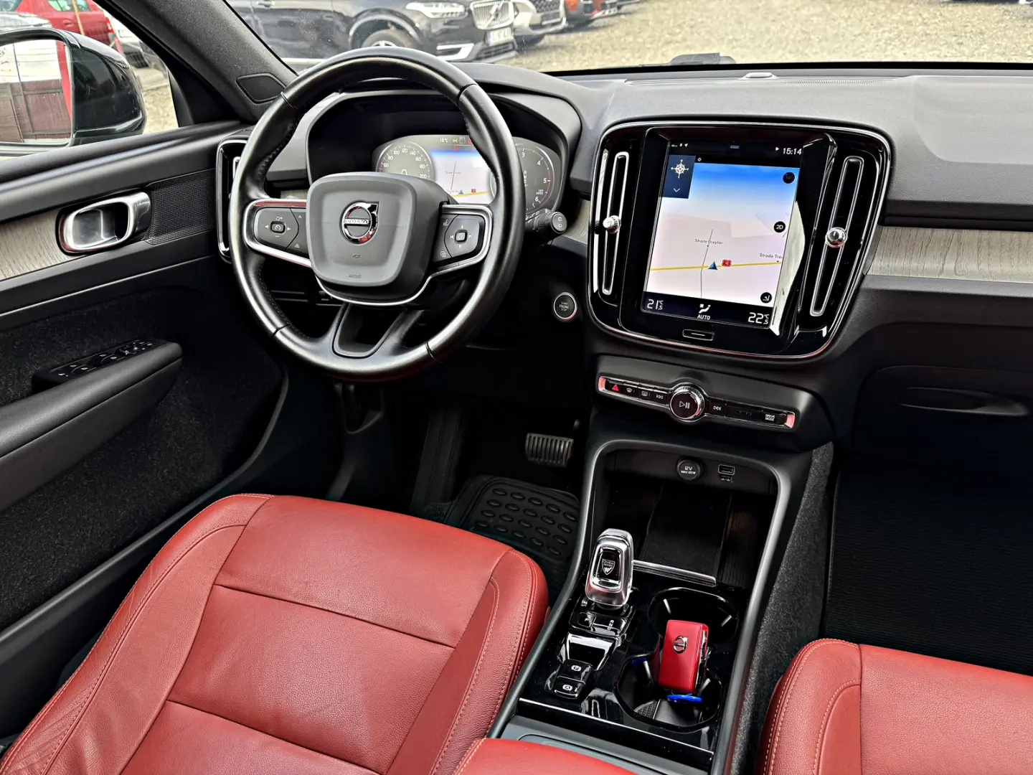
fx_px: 716
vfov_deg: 56.8
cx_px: 516
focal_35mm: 24
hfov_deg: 71.6
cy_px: 388
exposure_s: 1/102
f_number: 1.78
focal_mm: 6.76
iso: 64
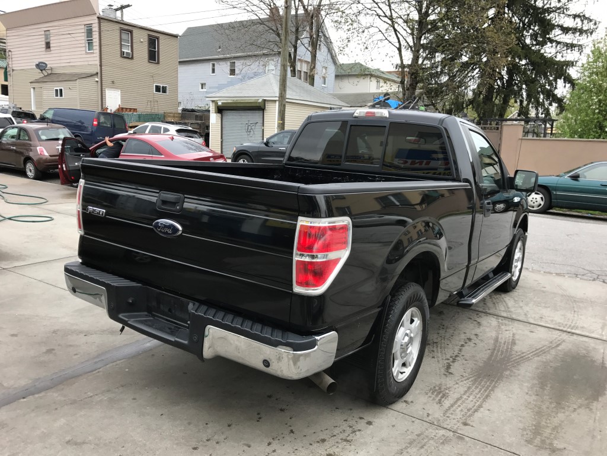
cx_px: 304
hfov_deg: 63.4
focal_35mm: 28
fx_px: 491
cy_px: 228
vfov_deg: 49.7
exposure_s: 1/360
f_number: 1.8
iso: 20
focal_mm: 3.99
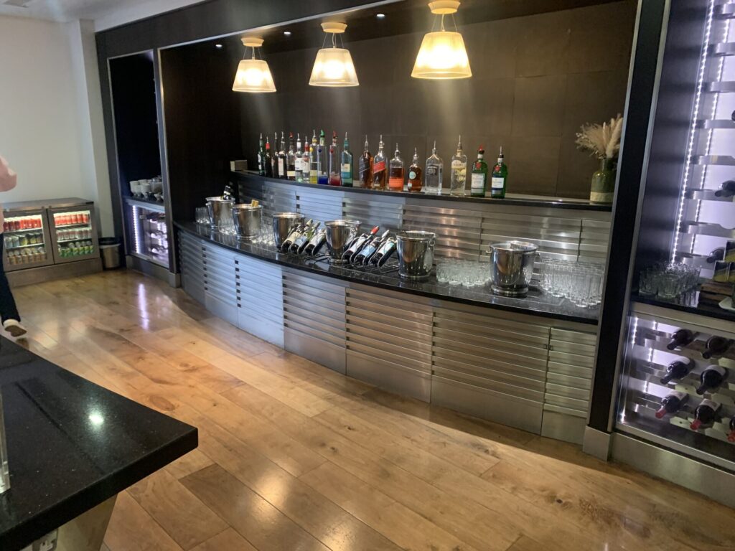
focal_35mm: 26
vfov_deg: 53.1
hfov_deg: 67.3
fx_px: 552
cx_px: 368
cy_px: 276
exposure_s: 1/33
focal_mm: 4.25
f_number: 1.8
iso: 400
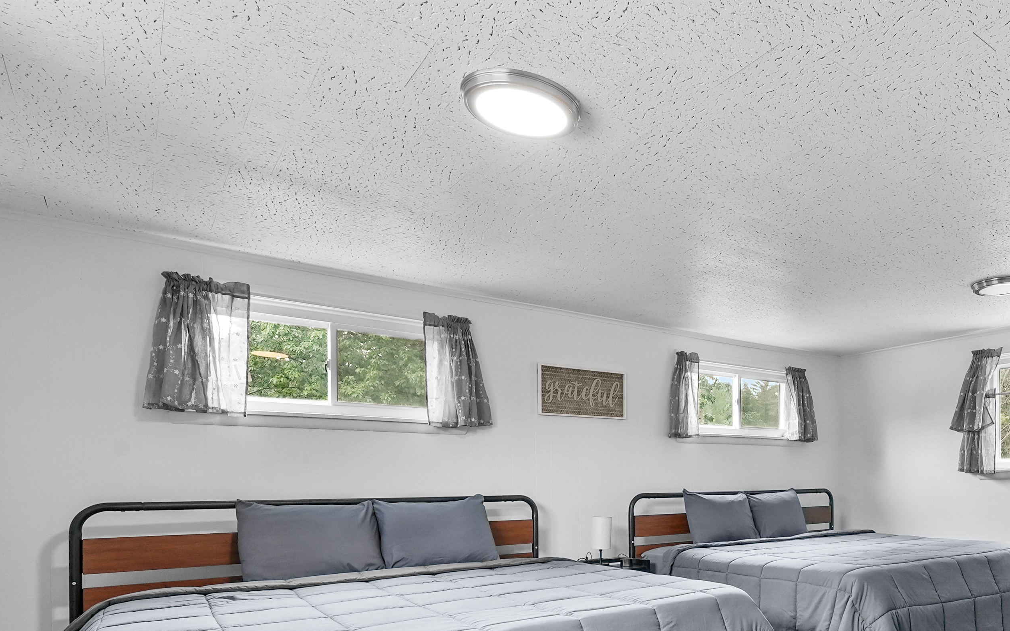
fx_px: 661
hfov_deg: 68.9
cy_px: 480
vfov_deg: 48.9
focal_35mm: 24
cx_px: 780
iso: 2000
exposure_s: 1/10
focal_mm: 14
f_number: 10
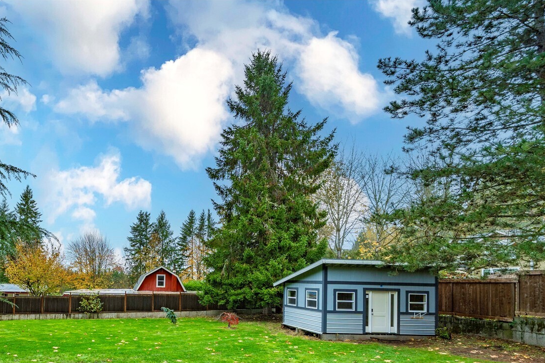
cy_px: 278
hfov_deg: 77.8
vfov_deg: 58.2
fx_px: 303
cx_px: 137
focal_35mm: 20
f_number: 8
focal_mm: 13
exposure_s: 1/30
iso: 160
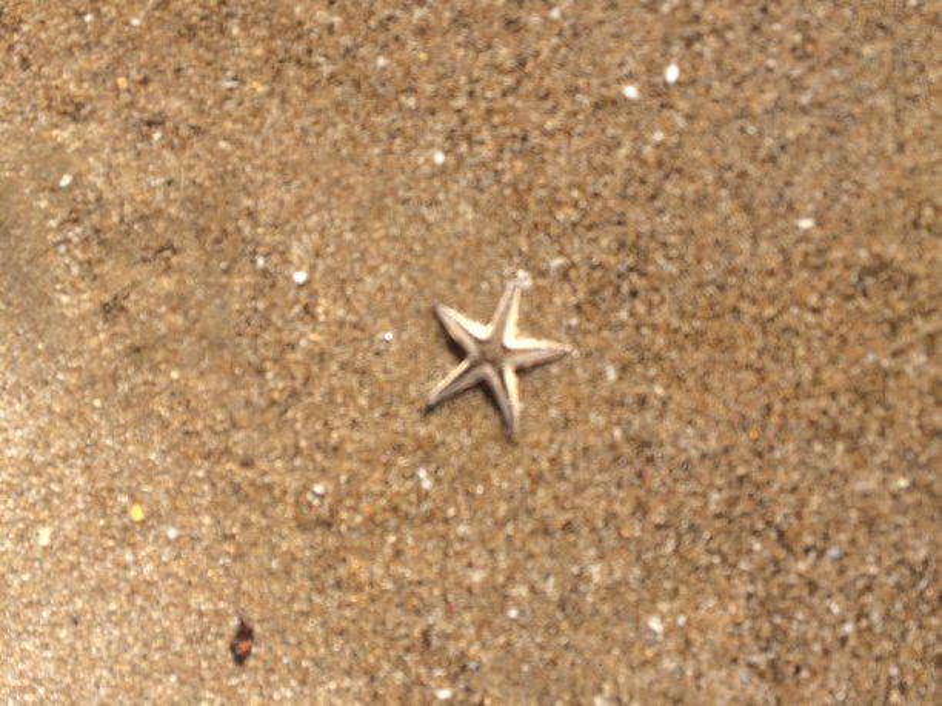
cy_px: 353
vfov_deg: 48.2
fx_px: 789
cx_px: 471
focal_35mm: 29
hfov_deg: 61.7
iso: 32
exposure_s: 1/1109
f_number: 2.2
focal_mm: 4.15
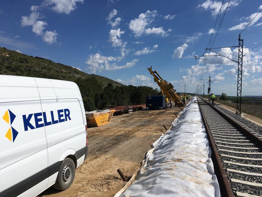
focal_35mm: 29
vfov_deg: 48.2
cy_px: 98
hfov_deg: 61.6
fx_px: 220
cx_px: 131
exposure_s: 1/5128
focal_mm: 4.15
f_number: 2.2
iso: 25
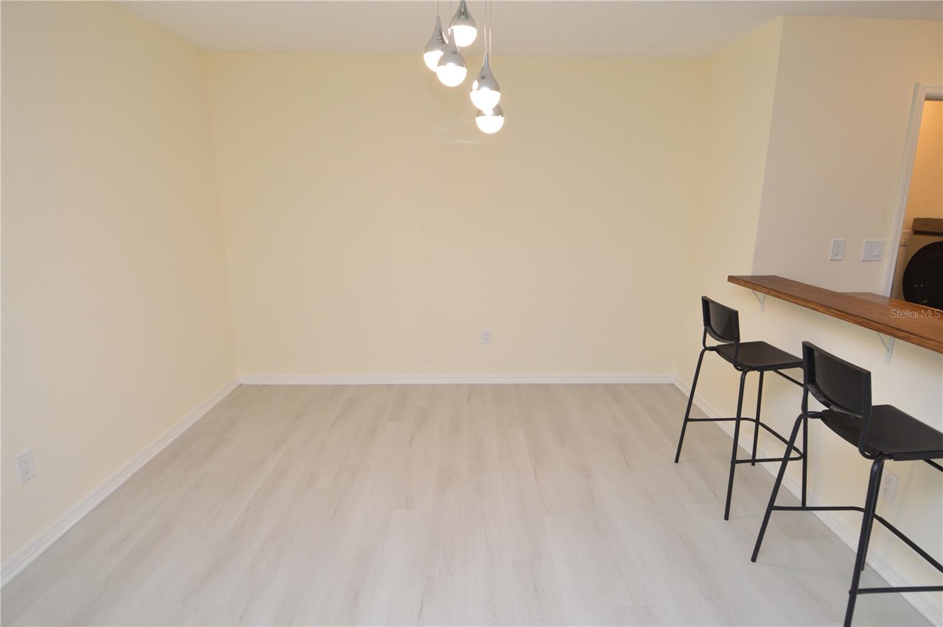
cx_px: 472
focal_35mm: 18
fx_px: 471
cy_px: 314
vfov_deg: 67.3
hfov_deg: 90.1
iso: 400
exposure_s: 1/80
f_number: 4.5
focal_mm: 12
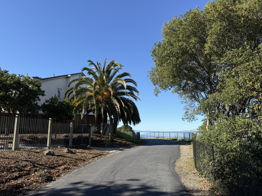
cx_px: 131
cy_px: 98
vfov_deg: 56.8
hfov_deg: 71.6
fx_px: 182
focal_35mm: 24
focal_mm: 6.76
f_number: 1.78
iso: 80
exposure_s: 1/2703
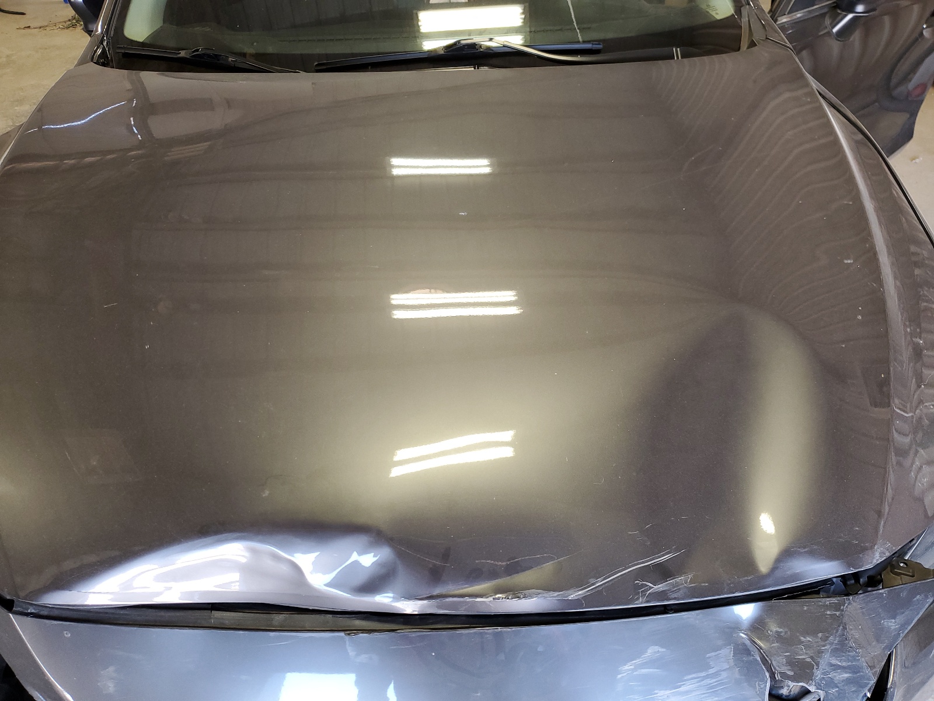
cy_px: 350
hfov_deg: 67.3
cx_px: 467
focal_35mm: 26
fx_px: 702
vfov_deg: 53.1
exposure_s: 1/60.2
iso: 78
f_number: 1.5
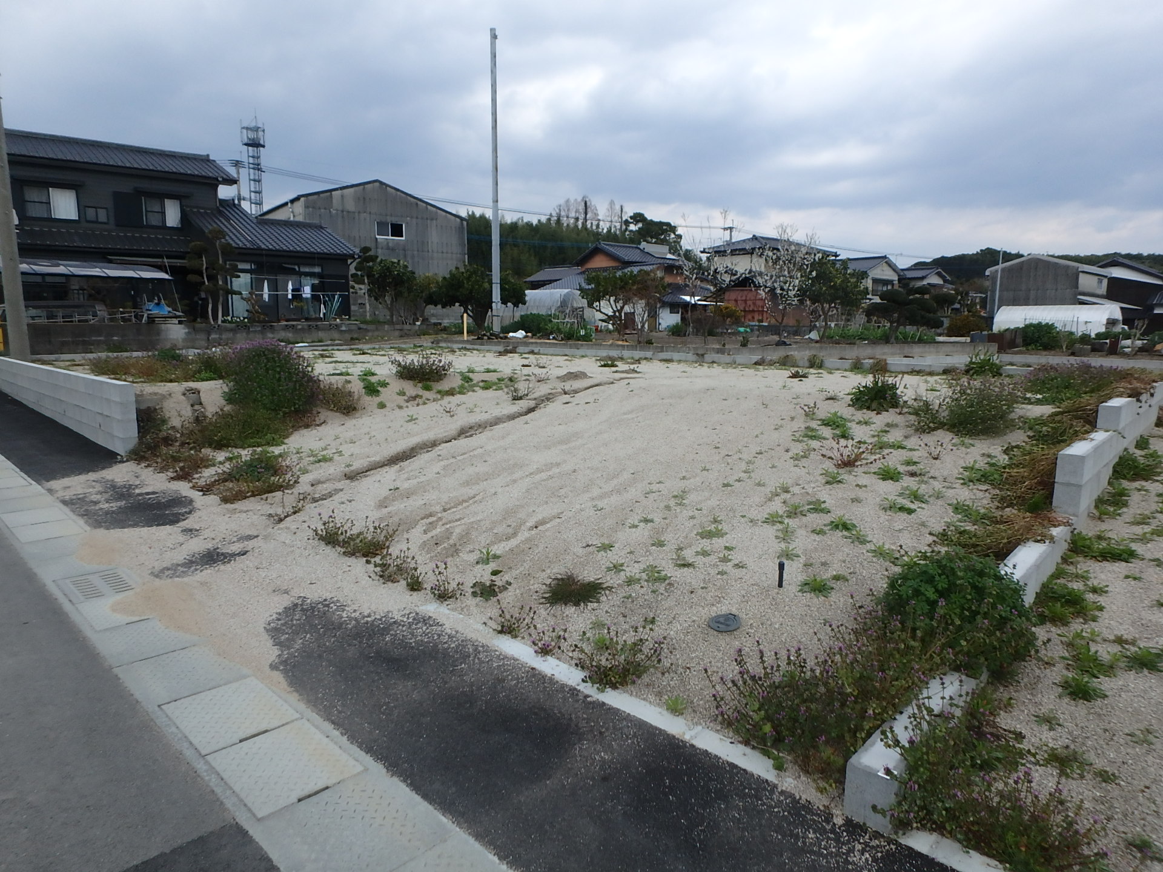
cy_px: 436
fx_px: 706
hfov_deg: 79.0
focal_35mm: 21
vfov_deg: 63.4
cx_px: 582
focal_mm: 3.7
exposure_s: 1/1000
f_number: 3.5
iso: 125
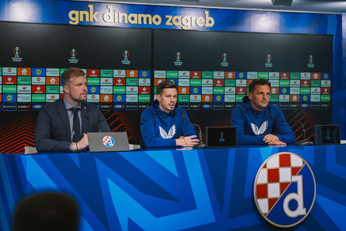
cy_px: 116
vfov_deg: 15.5
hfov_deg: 23.1
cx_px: 173
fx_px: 845
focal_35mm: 88
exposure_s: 1/500
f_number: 2.8
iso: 800
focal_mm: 88
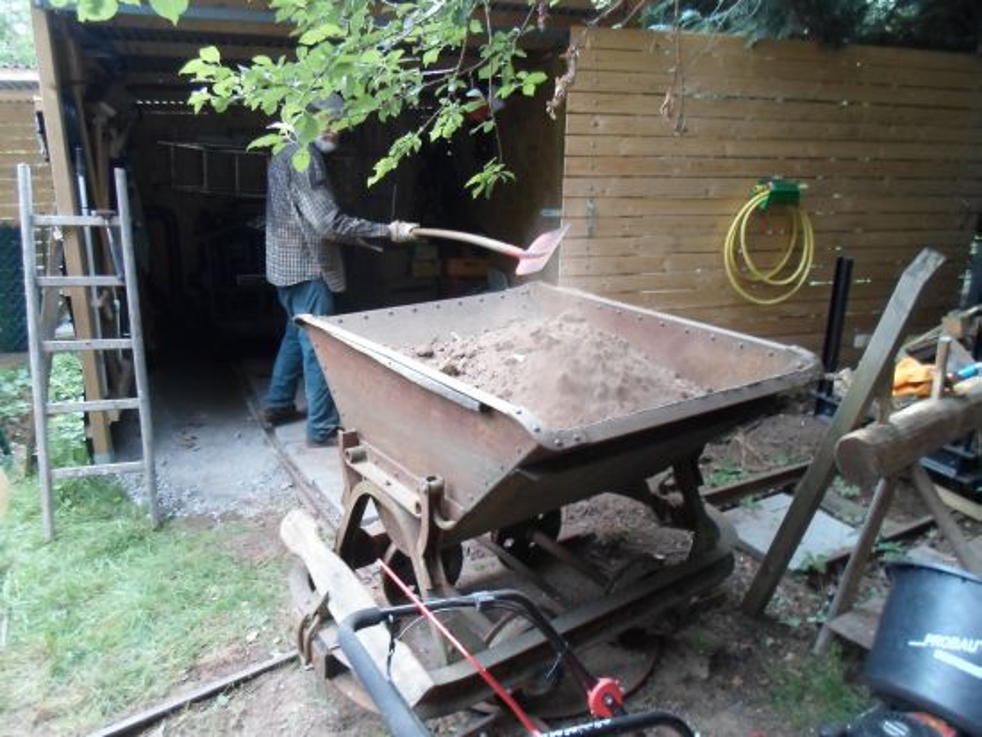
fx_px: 710
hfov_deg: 69.4
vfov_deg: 54.9
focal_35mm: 25
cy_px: 368
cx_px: 491
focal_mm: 4.5
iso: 320
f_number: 2.5
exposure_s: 1/180
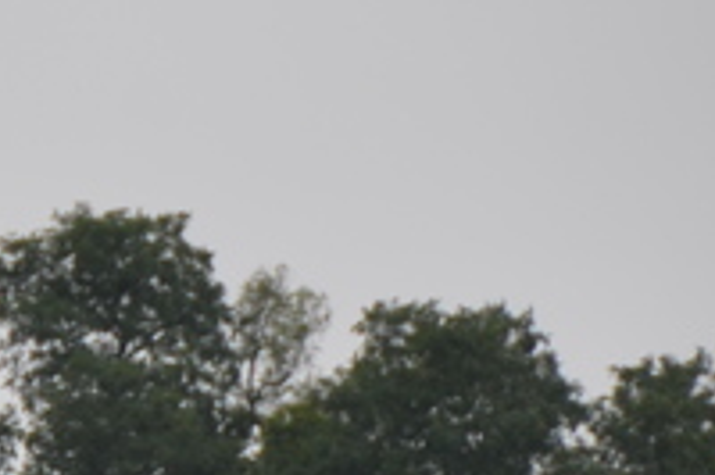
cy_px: 961
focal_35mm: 1304
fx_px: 25877
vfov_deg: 1.1
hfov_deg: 1.6
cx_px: -901
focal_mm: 170
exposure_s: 1/250
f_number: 8
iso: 100
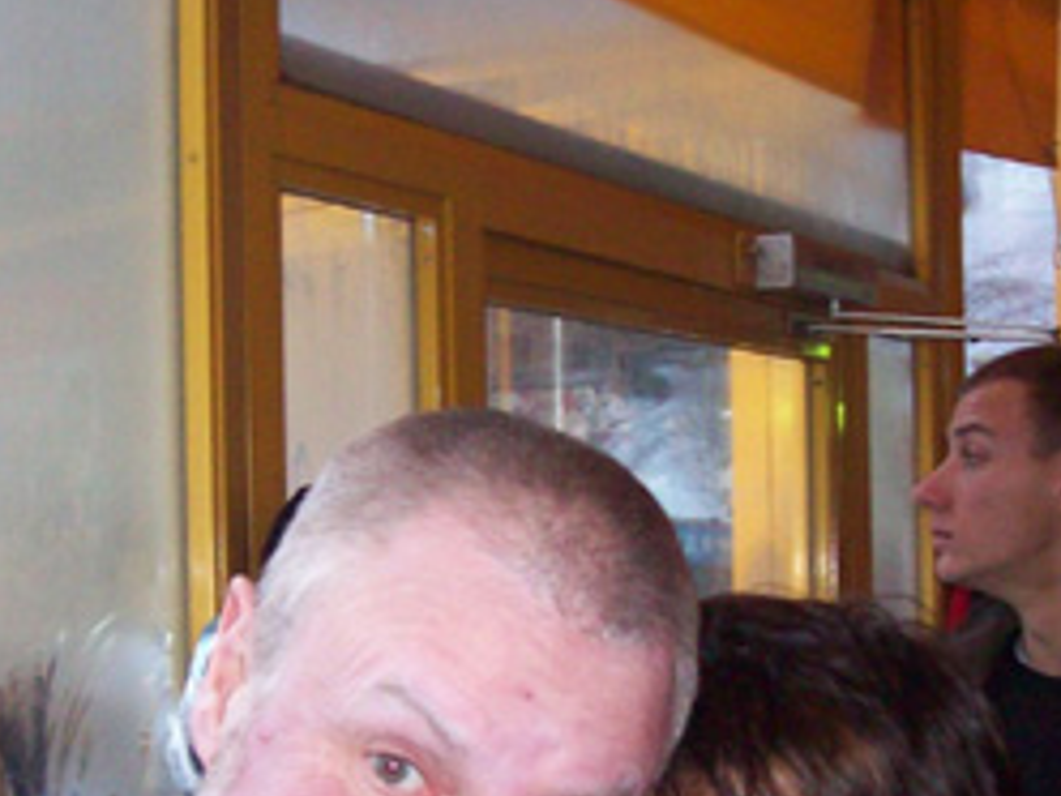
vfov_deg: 16.8
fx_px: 2667
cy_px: 680
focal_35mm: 87
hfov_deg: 22.5
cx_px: 578
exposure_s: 1/64
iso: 200
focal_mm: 6
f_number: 2.7
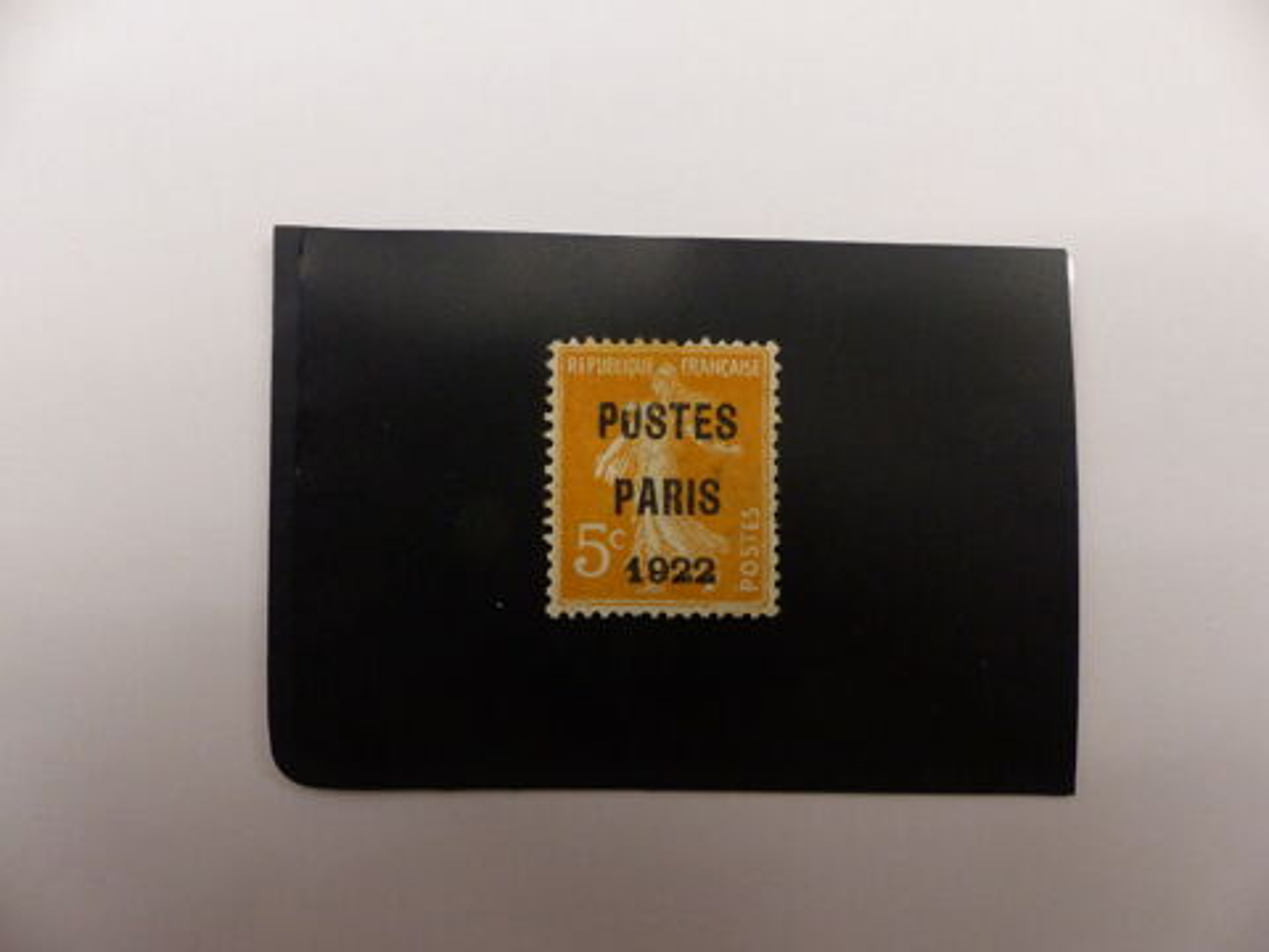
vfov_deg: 54.9
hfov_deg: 69.4
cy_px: 476
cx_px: 634
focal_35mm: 25
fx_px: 916
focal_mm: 4.5
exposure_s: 1/60
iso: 320
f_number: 2.8
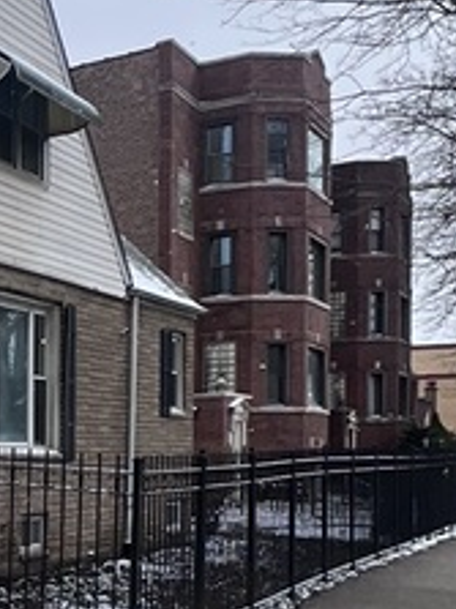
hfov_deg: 17.7
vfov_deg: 30.1
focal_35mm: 63
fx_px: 1108
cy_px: 472
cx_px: -407
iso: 32
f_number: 1.8
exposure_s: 1/1064
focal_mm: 1.57
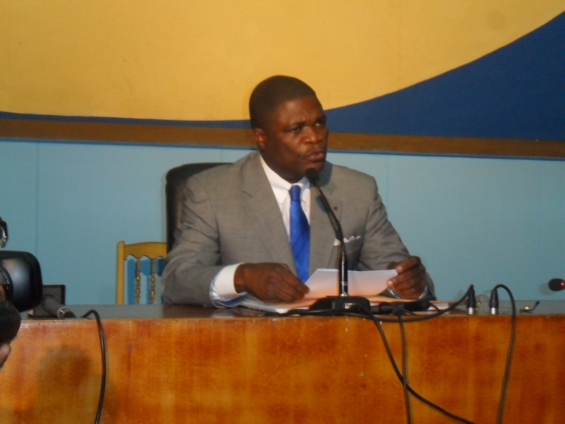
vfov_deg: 23.3
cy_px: 212
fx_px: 1028
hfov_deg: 30.7
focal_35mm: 63
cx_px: 282
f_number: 5.6
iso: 320
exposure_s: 1/60
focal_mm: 11.2
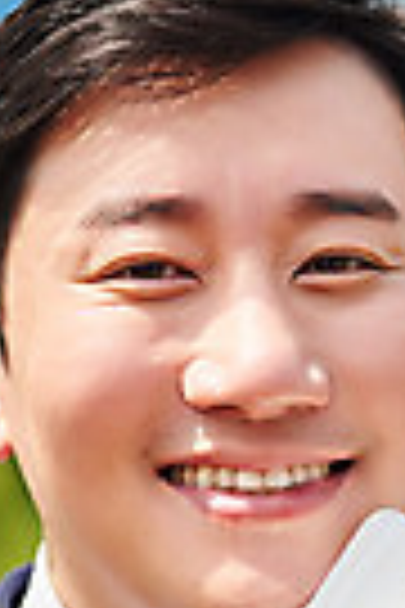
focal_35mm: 207
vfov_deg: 9.9
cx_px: 173
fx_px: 3493
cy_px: 536
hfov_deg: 6.6
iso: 200
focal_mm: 70
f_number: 3.5
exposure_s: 1/2500
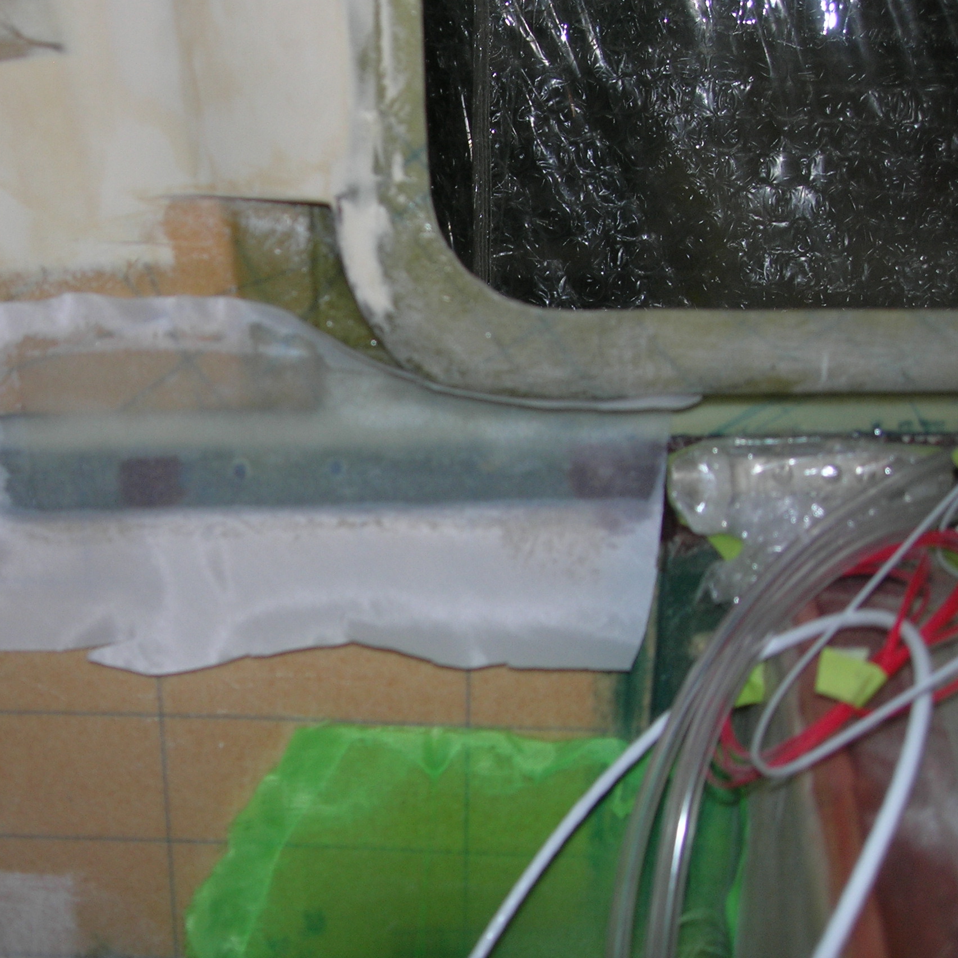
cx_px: 270
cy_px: 496
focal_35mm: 51
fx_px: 1597
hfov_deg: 32.9
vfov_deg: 33.4
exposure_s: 1/60.1
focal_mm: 7.8
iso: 64
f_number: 2.8
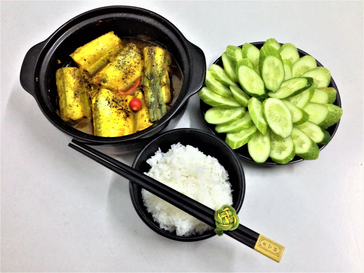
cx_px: 182
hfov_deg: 55.4
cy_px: 136
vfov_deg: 42.9
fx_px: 347
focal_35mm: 33
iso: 400
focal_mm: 4.12
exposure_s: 1/17
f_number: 2.4
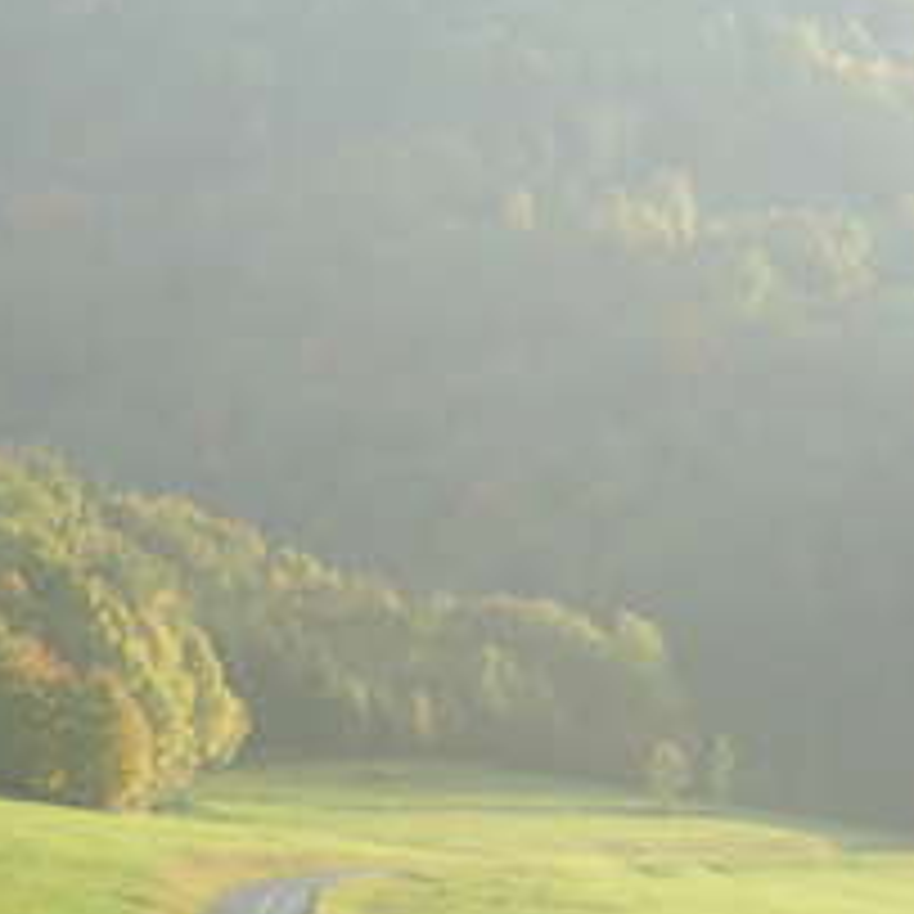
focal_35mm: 251
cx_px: -257
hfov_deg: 6.9
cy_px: 810
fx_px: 7498
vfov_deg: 7.0
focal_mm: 15.9
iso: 79
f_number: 3.9
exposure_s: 1/124
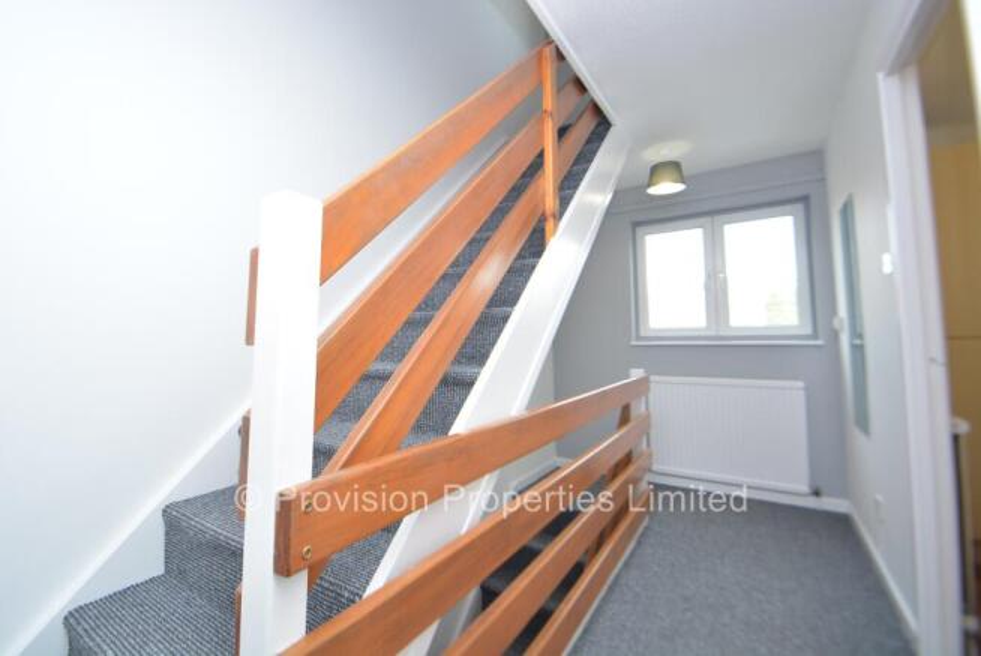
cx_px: 490
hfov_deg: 100.4
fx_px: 409
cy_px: 328
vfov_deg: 77.4
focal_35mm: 15
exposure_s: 1/90
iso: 400
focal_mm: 10
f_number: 4.8
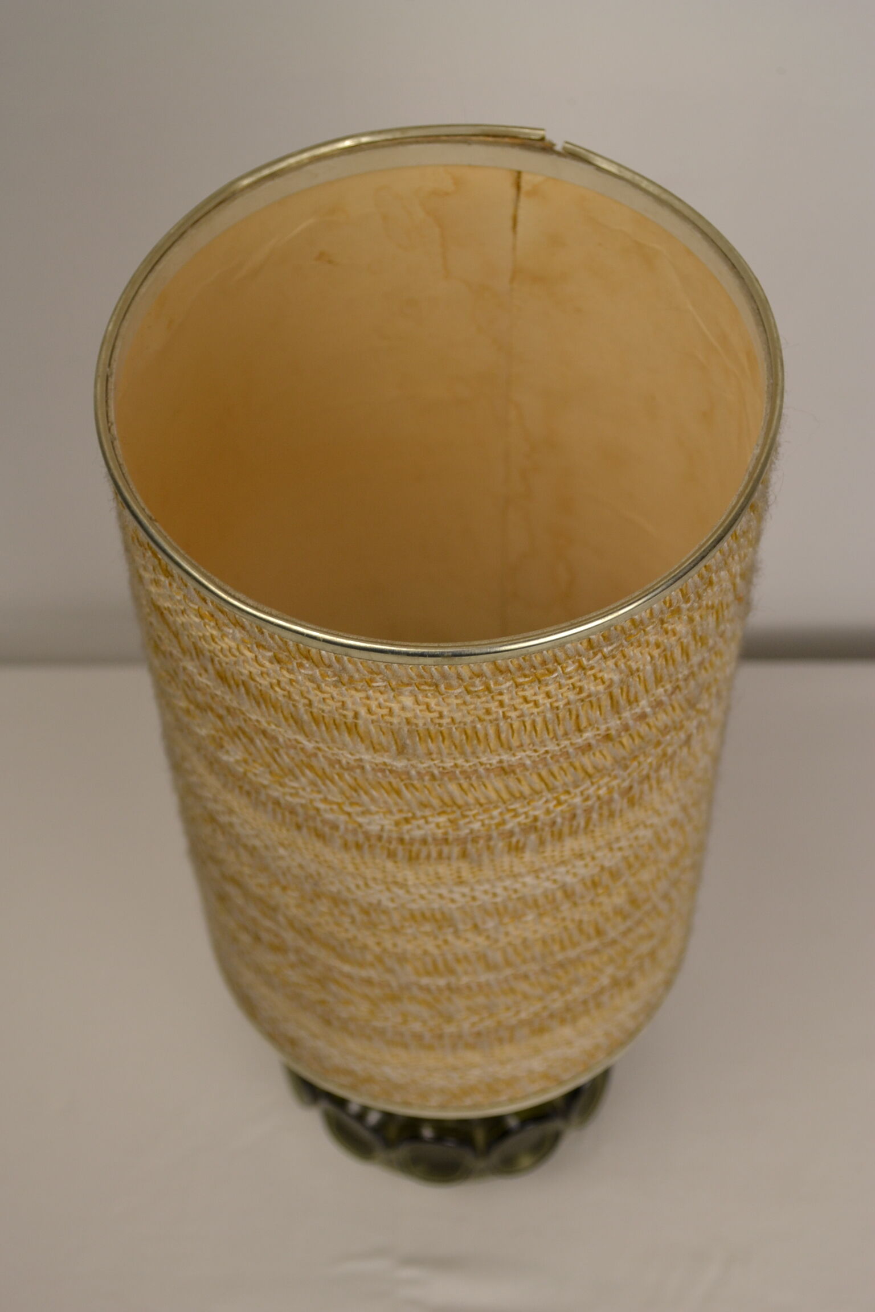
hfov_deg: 22.6
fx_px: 2187
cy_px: 656
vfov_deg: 33.4
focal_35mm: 60
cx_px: 438
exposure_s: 1/160
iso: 400
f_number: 6.3
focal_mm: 40
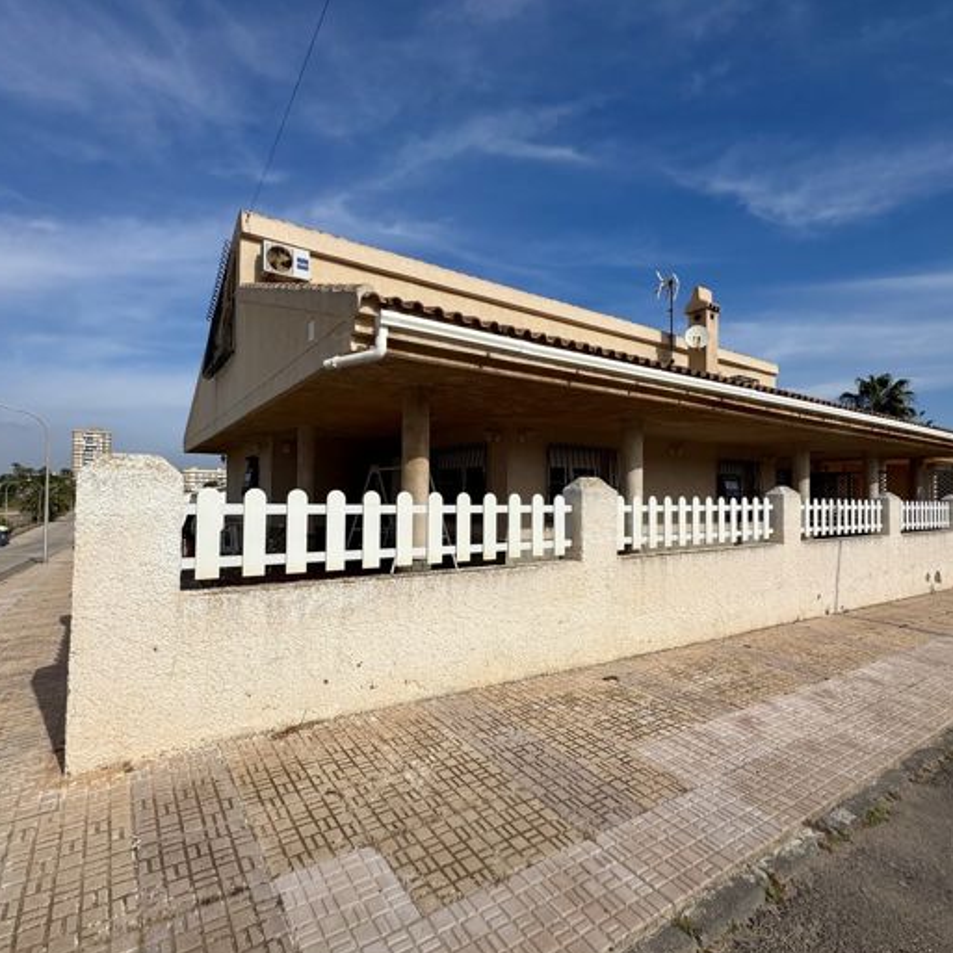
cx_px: 454
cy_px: 487
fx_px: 530
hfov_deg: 83.9
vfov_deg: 84.0
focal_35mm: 17
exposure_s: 1/3906
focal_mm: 2.22
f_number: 2.2
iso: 40
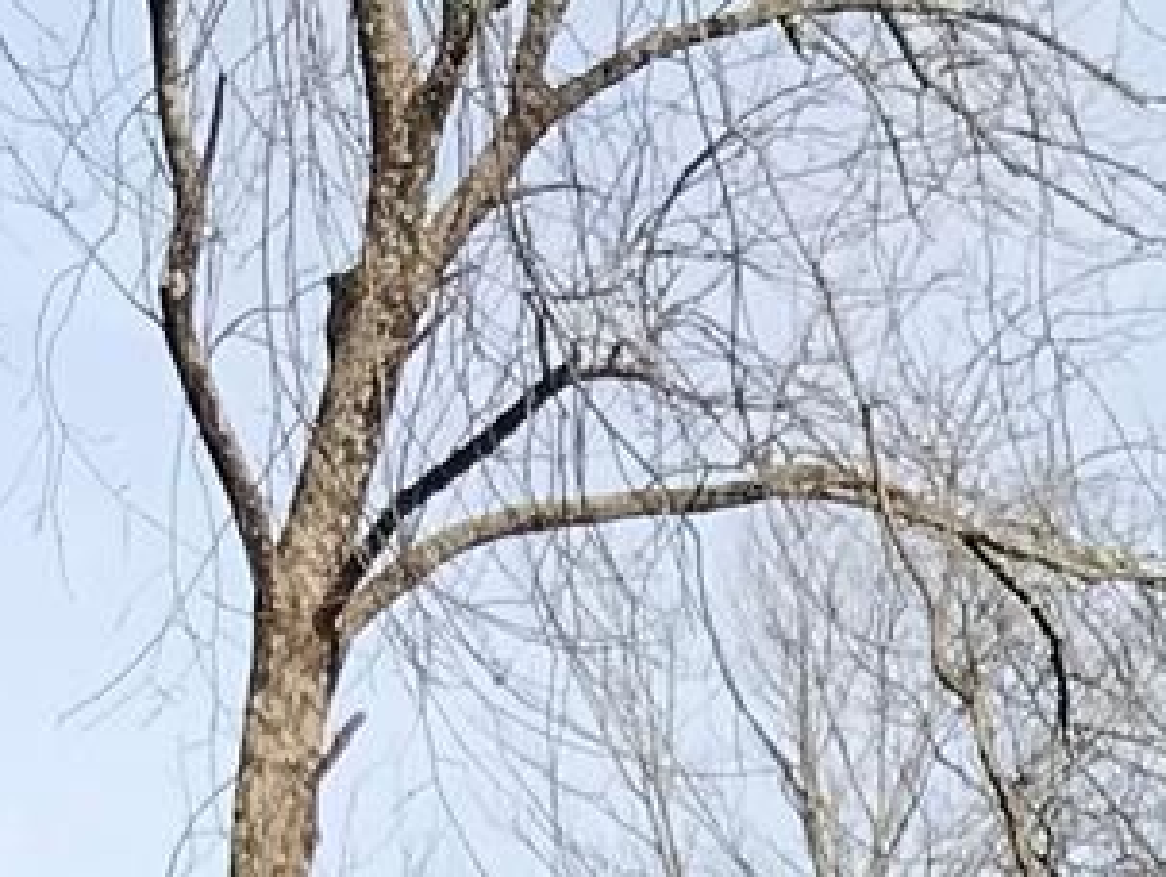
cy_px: 2946
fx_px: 6374
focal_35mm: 189
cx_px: 2009
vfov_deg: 6.8
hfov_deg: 10.0
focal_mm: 3.99
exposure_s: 1/2037
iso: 20
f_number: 1.8
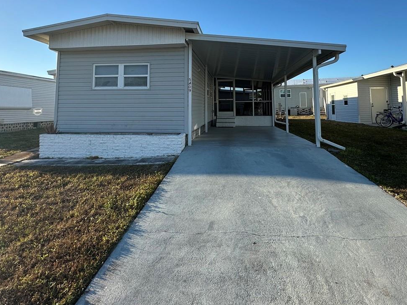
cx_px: 208
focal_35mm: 23
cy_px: 88
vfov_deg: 56.8
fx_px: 270
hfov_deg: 73.9
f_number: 2.2
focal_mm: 2.22
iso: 40
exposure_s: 1/812
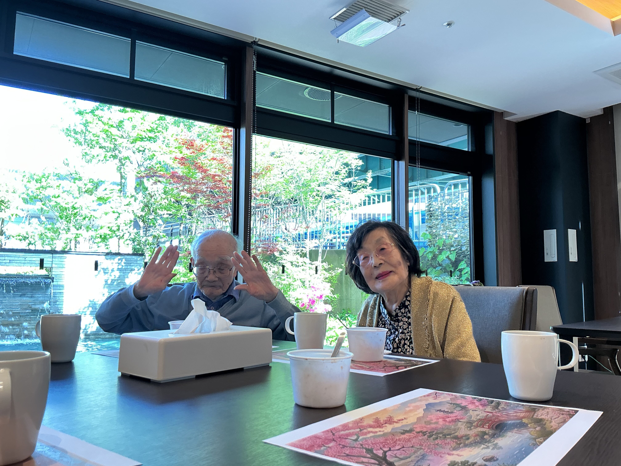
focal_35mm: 29
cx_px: 310
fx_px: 520
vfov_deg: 48.2
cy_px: 233
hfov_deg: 61.7
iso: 80
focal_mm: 3
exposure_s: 1/60
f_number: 1.8
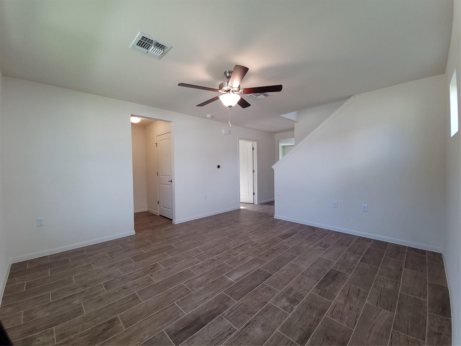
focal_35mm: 13
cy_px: 173
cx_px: 230
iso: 64
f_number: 2.2
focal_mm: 2.2
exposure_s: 1/40
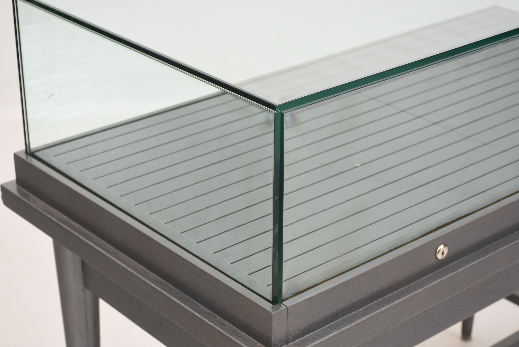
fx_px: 1082
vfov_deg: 18.2
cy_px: 174
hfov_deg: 27.0
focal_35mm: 75
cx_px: 260
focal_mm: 50
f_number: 8
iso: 200
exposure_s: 1/100
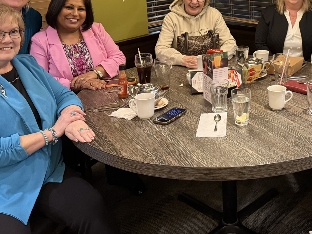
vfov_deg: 30.2
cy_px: 27
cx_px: 237
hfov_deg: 40.0
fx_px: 414
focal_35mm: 46
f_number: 1.78
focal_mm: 6.76
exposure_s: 1/40
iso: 800
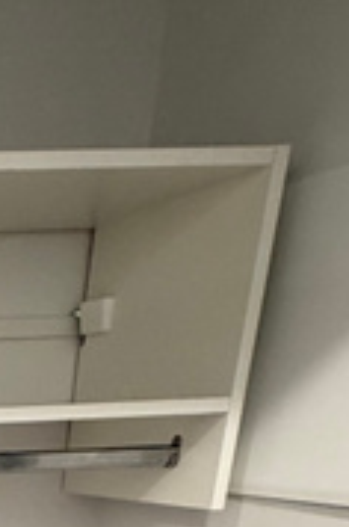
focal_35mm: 63
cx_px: -349
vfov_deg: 24.4
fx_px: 920
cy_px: 802
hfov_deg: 16.4
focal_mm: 2.22
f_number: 2.2
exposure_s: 1/60
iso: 250
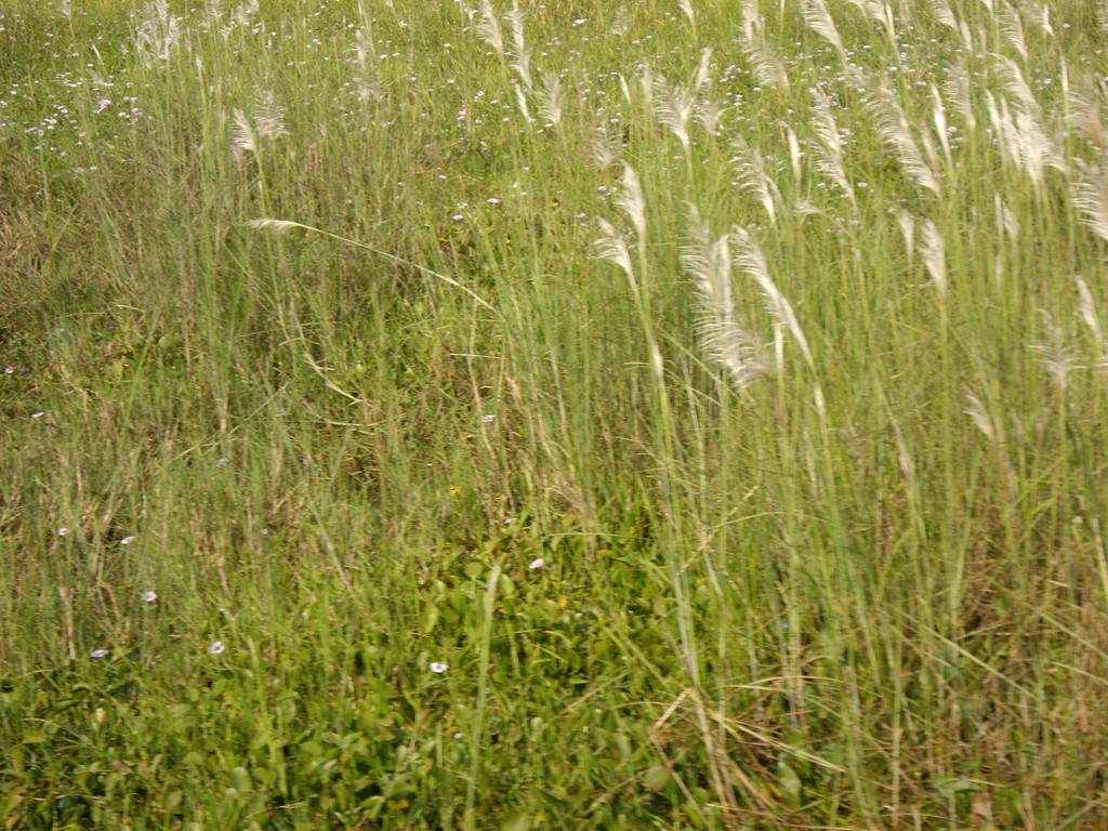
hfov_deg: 20.9
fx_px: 3009
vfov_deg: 15.7
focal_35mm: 94
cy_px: 416
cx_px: 554
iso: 100
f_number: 4.6
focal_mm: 15.3
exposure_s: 1/500
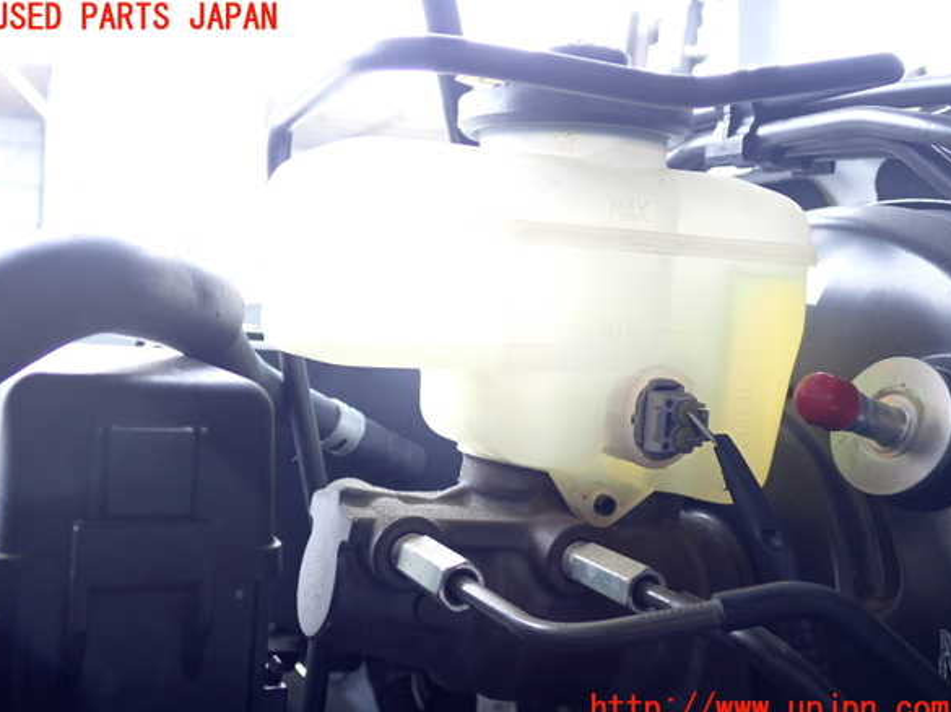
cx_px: 470
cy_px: 364
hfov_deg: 47.9
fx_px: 1071
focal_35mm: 39
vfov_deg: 36.8
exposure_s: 1/125
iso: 250
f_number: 2.7
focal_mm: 6.83
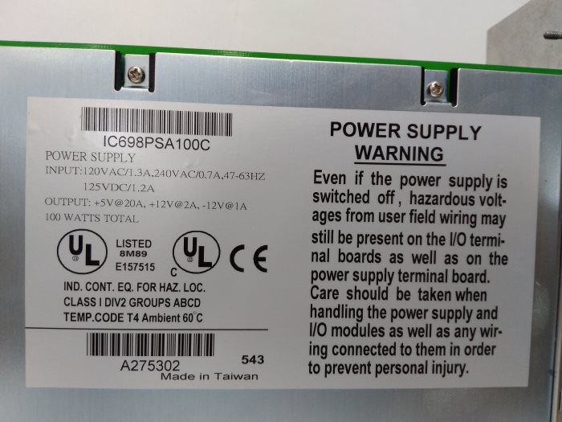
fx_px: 438
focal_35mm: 27
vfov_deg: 51.4
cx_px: 281
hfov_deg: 65.3
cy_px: 211
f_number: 2
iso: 224
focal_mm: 3.79
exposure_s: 1/33
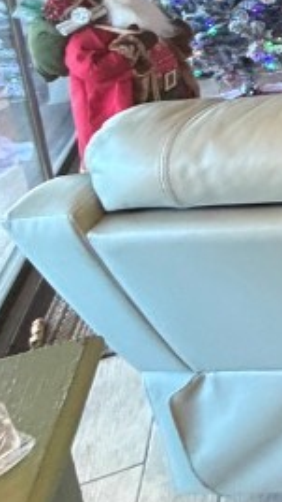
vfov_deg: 32.1
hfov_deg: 12.4
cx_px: 784
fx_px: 772
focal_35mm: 58
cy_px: -41
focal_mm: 2.22
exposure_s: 1/60
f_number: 2.2
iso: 320
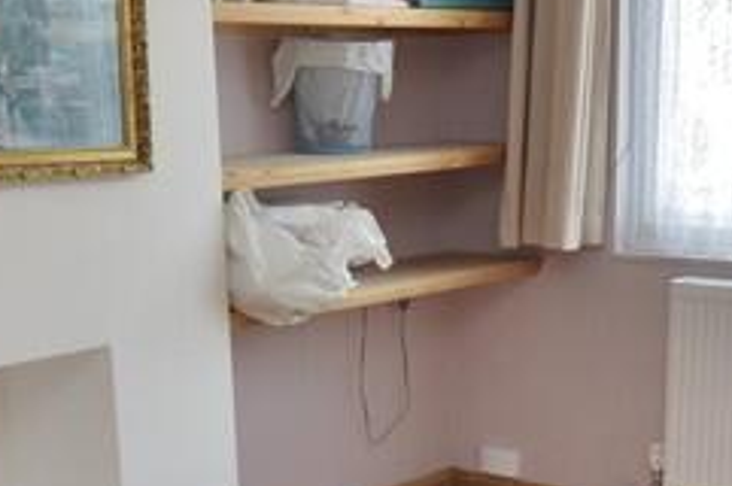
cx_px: 392
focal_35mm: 70
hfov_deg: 28.8
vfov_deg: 18.8
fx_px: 1424
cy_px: 492
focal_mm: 11
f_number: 5.6
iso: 400
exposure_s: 1/60
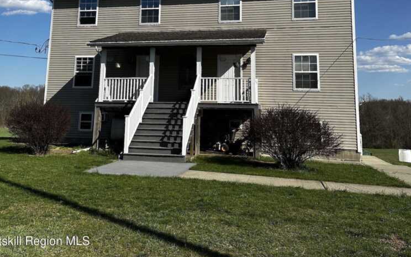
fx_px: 392
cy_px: 48
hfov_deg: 55.2
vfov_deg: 35.0
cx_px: 186
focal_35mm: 35
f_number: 1.78
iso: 80
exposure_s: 1/5848
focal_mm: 6.86
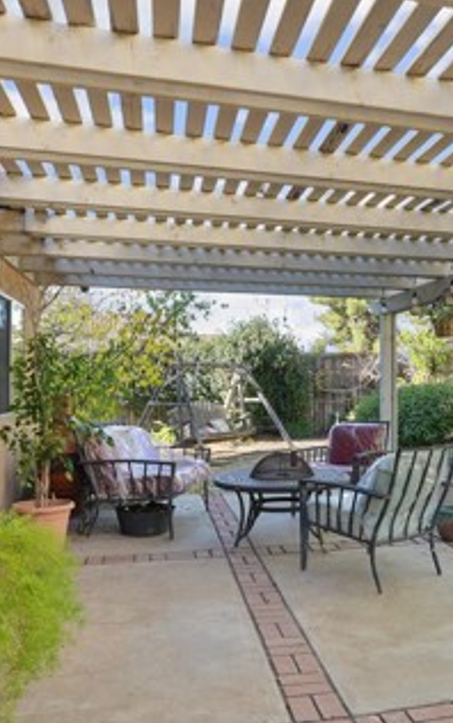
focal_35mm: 33
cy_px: 379
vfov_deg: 58.1
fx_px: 651
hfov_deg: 37.1
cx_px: 357
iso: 100
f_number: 5
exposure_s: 1/15
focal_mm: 16
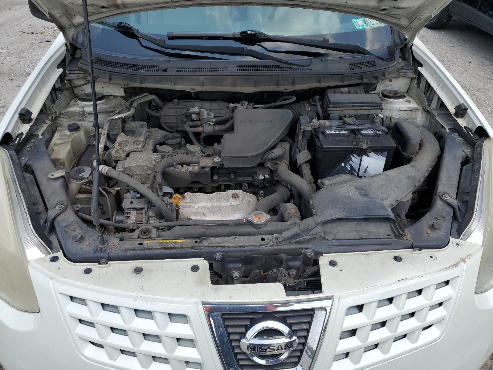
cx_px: 246
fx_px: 370
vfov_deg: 53.1
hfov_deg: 67.3
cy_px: 185
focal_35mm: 26
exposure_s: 1/2000
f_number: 1.5
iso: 50
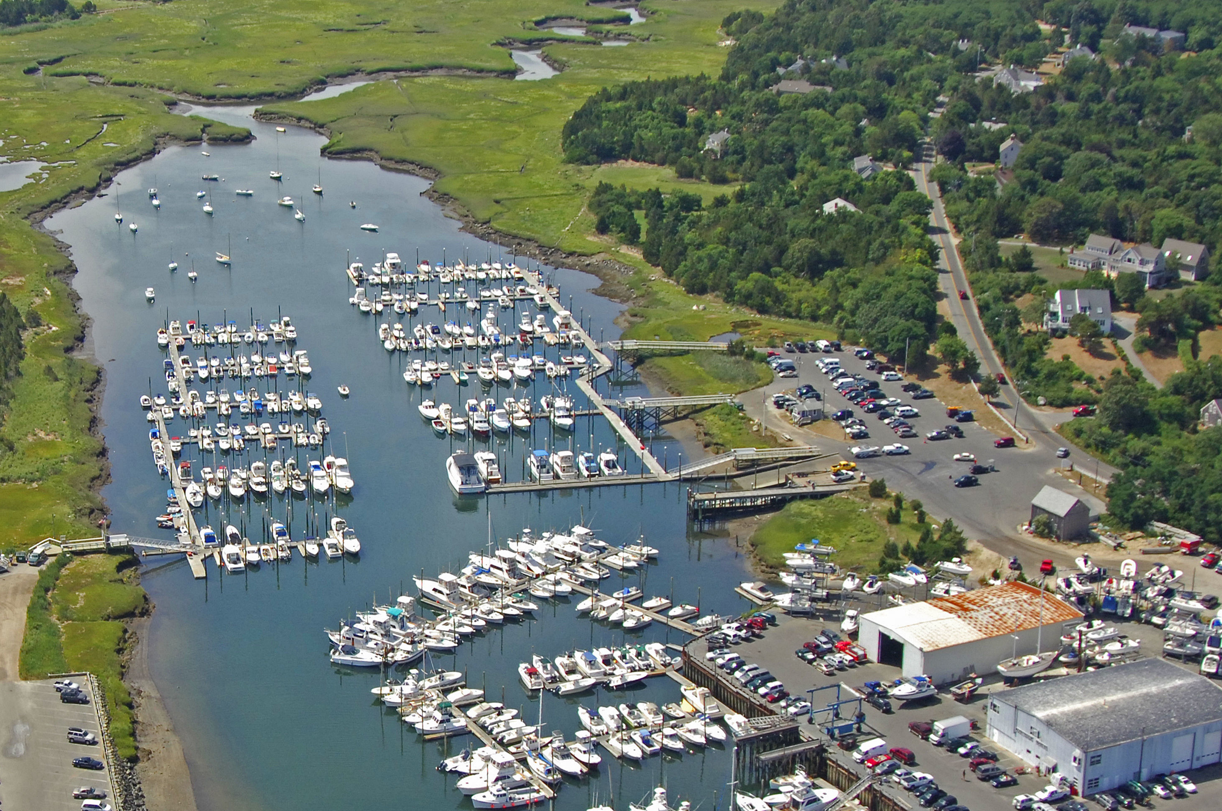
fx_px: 1797
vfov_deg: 25.4
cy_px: 494
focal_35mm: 53
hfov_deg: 37.1
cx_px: 392
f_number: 6.3
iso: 400
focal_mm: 24
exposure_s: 1/1000
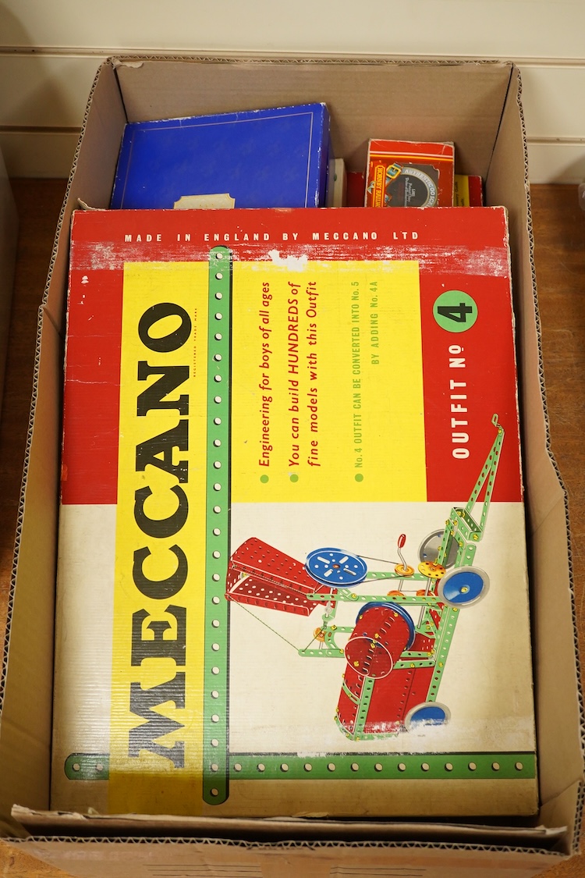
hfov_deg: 29.9
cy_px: 439
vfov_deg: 43.6
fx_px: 1097
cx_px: 292
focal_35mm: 45
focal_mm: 30
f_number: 8
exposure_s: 1/100
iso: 2000
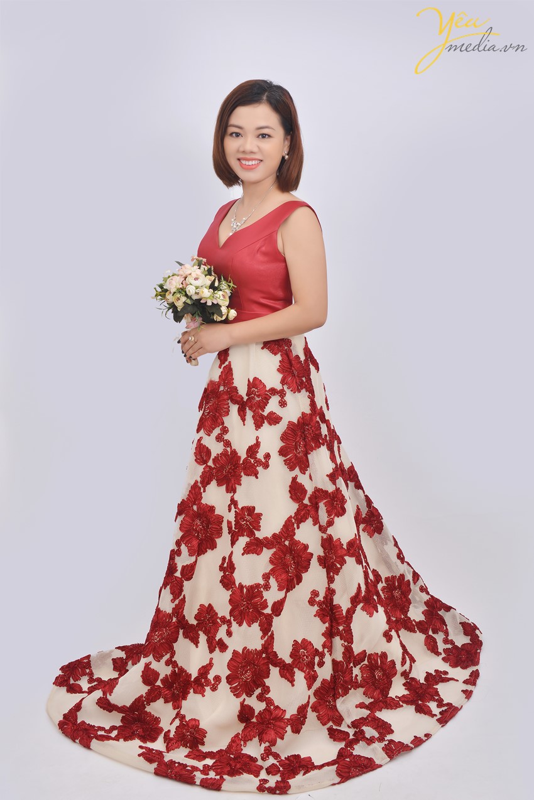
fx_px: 934
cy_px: 400
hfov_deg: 31.9
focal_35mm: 42
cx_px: 267
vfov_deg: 46.4
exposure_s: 1/125
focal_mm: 42
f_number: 9.5
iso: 100
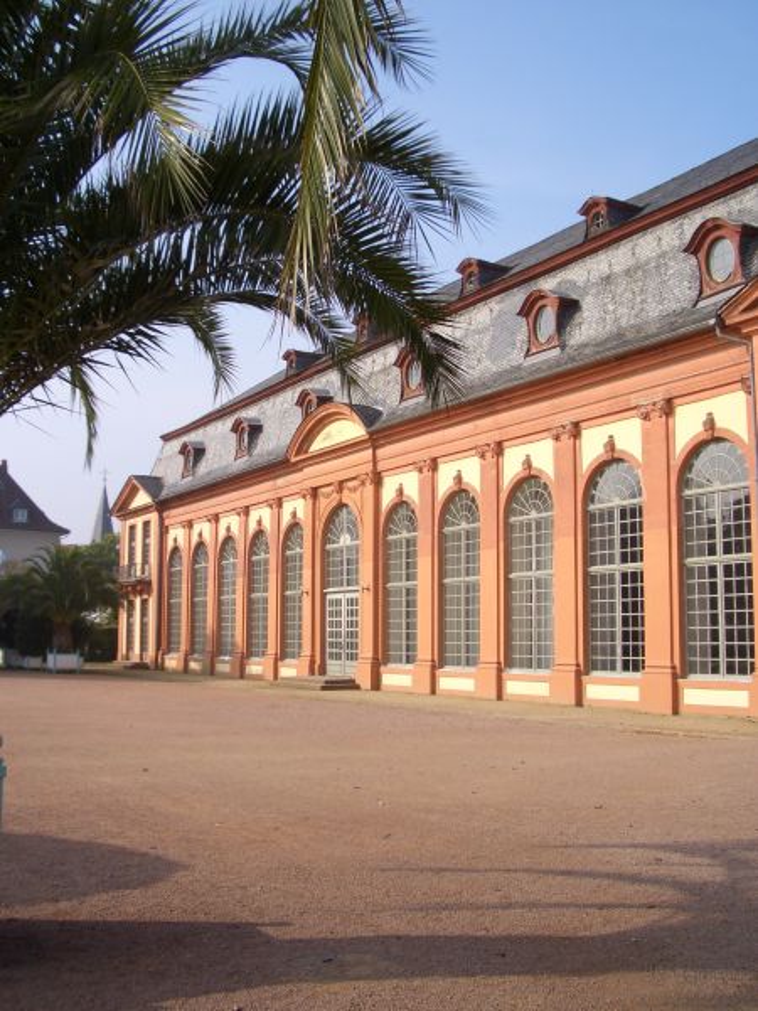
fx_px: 1022
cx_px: 379
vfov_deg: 52.6
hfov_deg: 40.7
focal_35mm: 35
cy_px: 506
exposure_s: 1/320
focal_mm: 5.8
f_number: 4.3
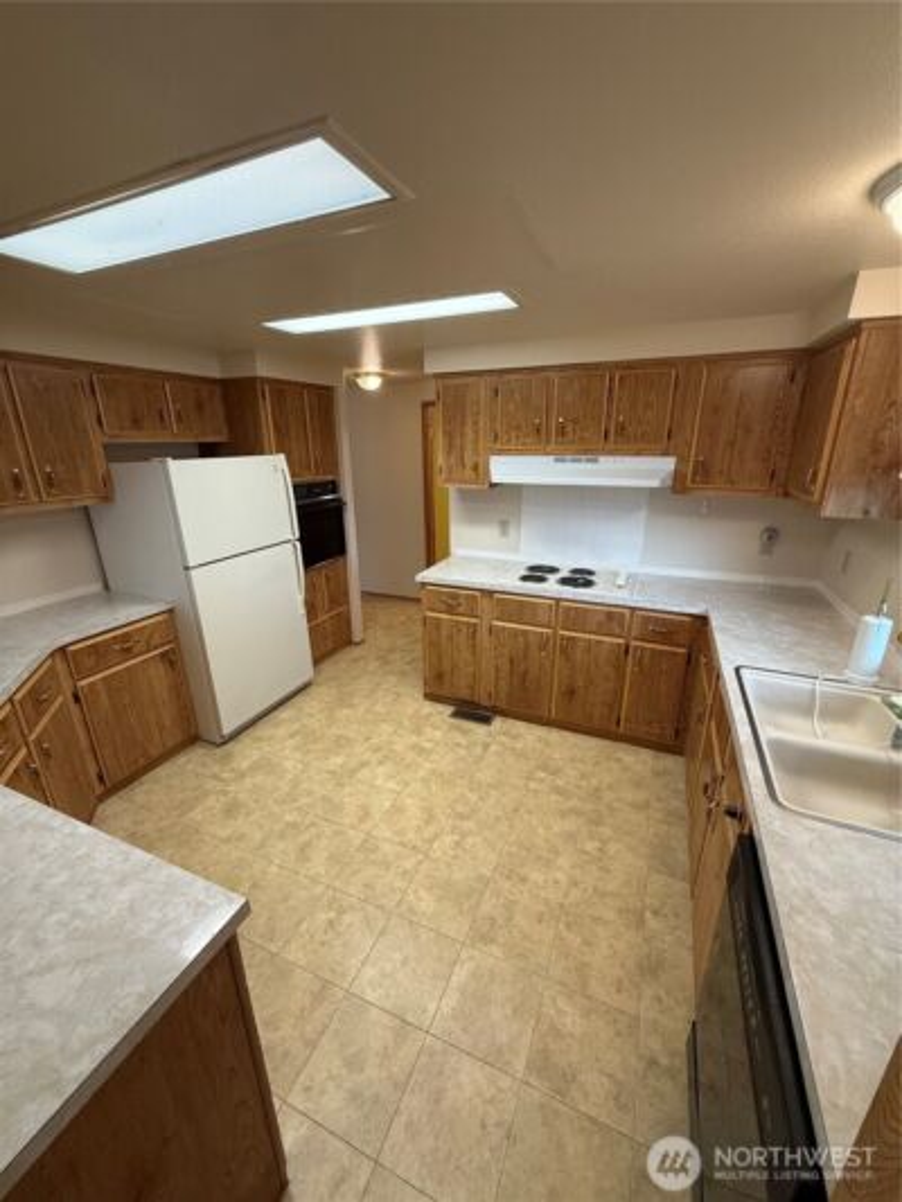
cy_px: 601
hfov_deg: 85.7
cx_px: 451
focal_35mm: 14
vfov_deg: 102.1
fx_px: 486
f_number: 2.2
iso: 200
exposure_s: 1/120
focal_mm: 2.22
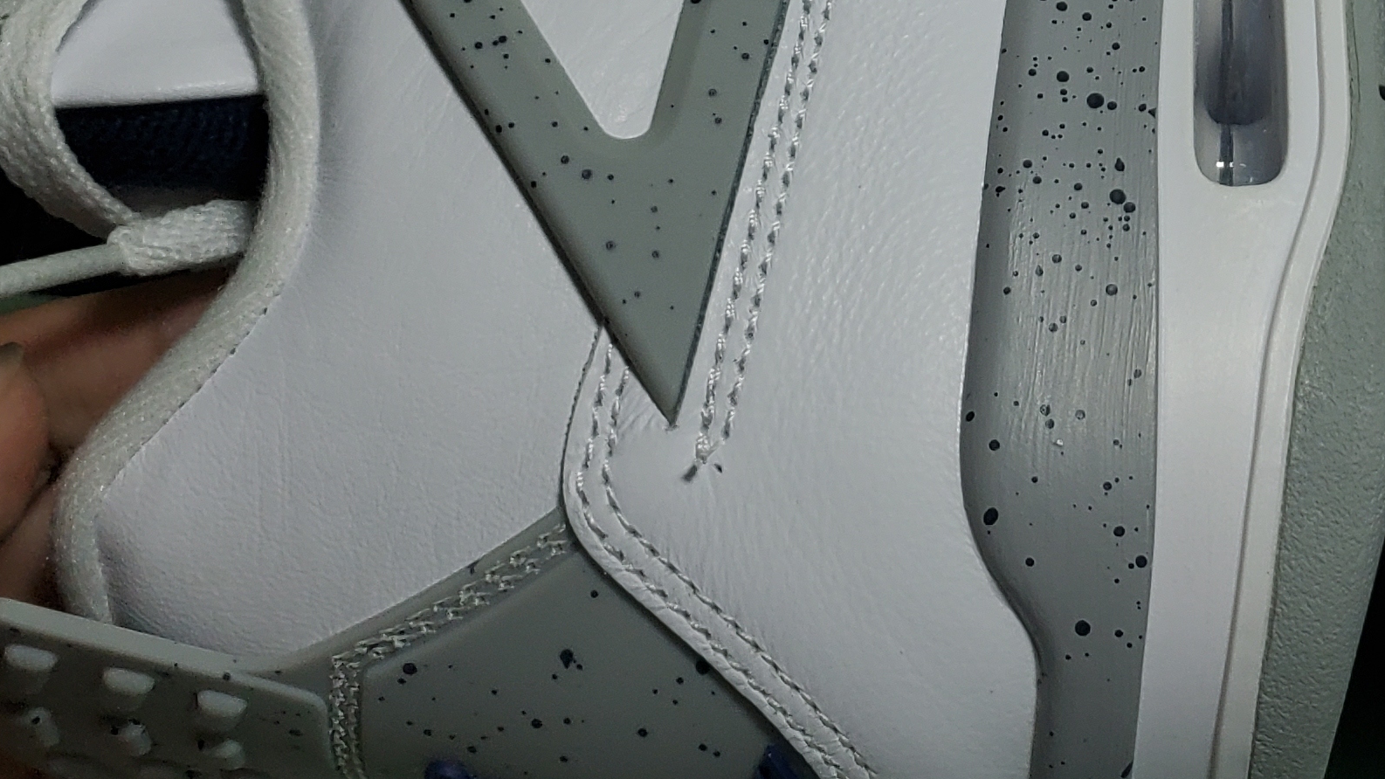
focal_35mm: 72
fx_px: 2644
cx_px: 1466
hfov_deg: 27.3
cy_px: -182
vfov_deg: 16.0
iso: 50
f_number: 1.5
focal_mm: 4.3
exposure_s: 1/942
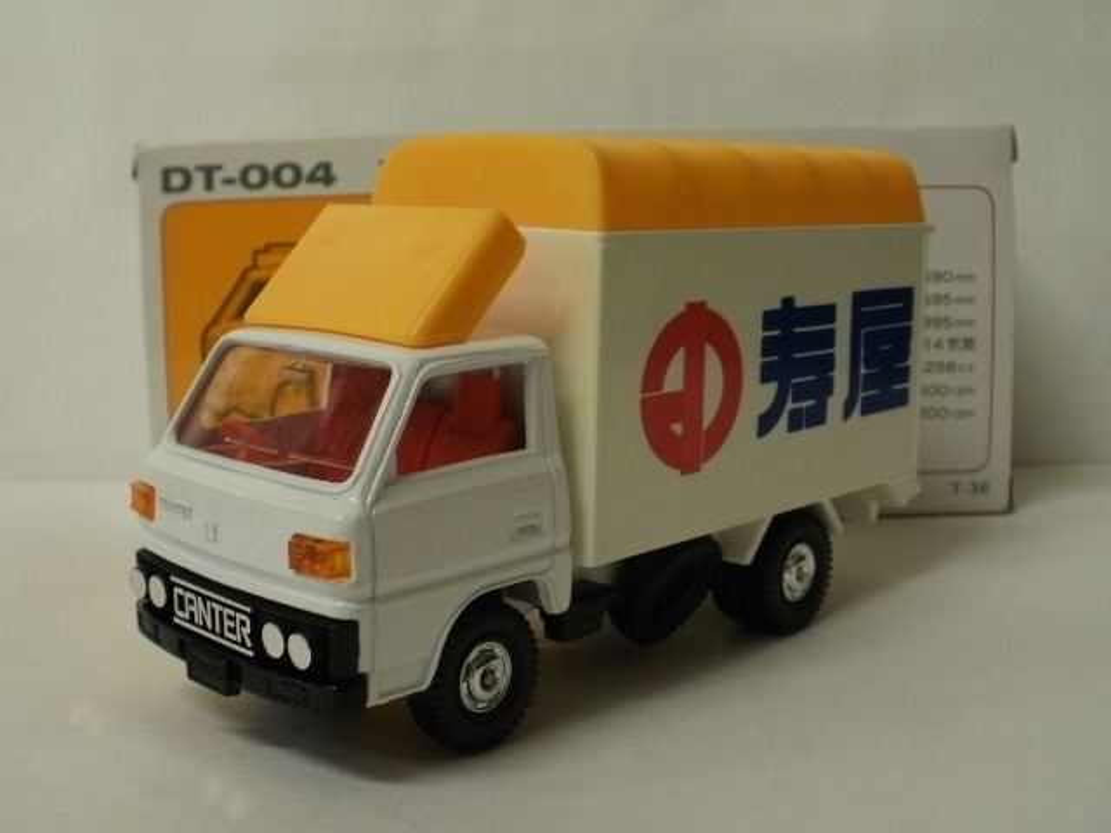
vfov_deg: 32.9
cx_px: 556
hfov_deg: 42.9
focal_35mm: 44
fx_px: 1412
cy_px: 416
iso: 125
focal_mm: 7.7
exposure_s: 1/15
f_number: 4
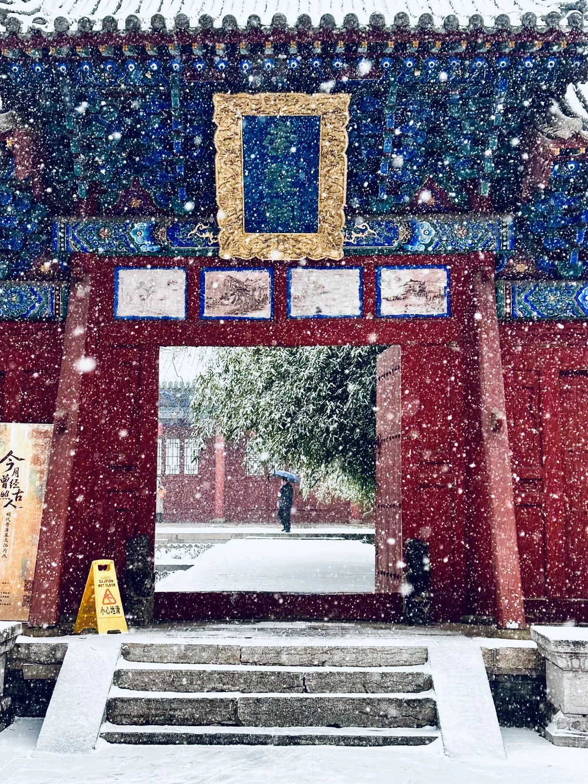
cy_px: 367
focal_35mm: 52
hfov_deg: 28.0
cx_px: 270
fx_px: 1178
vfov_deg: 36.8
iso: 64
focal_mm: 6.86
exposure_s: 1/159
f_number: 1.78
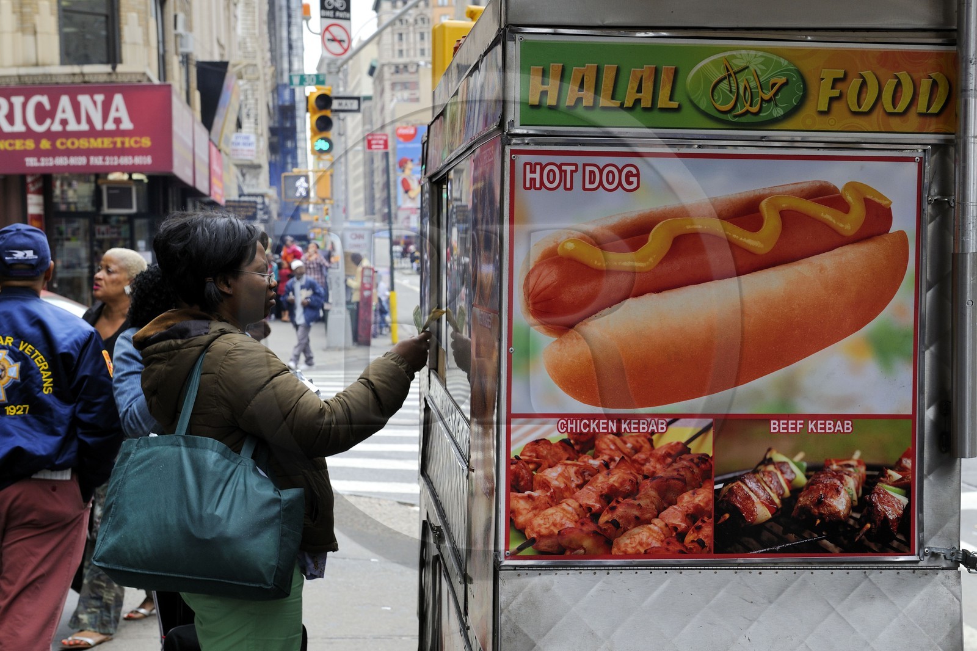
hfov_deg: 39.6
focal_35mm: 50
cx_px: 488
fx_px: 1357
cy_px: 326
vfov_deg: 27.0
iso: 400
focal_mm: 50
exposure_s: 1/250
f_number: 7.1
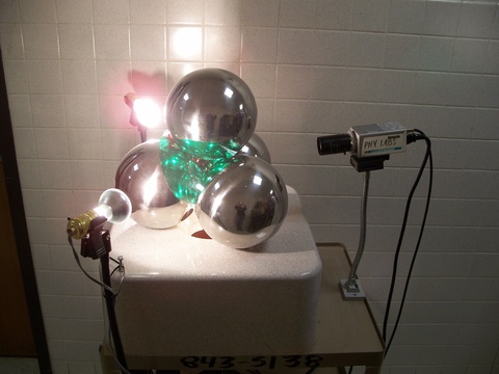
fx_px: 533
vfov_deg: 38.7
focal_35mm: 37
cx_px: 250
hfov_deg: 50.1
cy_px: 187
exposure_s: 1/30
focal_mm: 7.8
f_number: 2.8
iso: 125
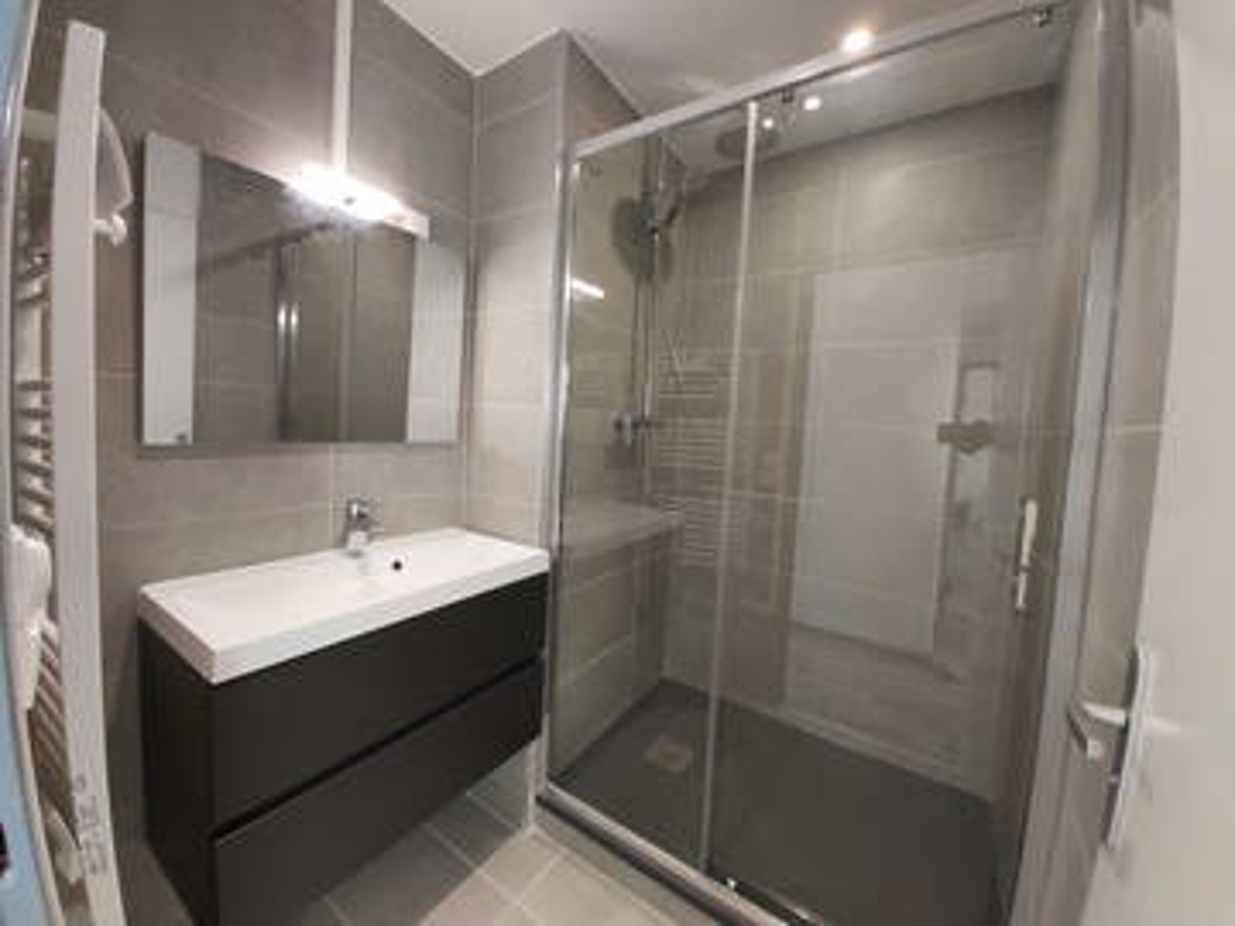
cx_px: 618
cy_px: 463
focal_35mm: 13
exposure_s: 1/50
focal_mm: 1.42
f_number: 2.2
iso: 125
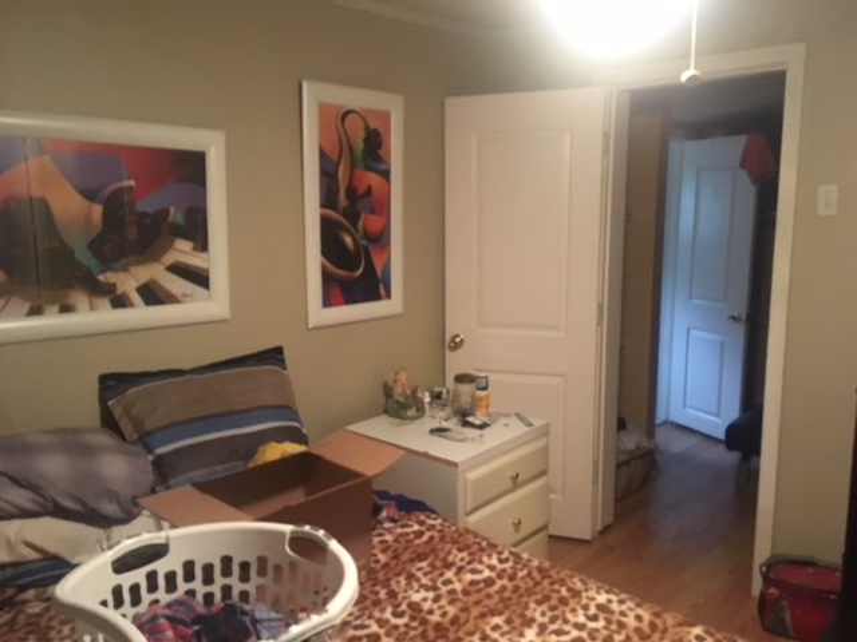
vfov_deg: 48.2
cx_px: 428
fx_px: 718
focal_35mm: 29
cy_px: 321
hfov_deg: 61.7
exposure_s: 1/15
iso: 320
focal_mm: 4.15
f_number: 2.2
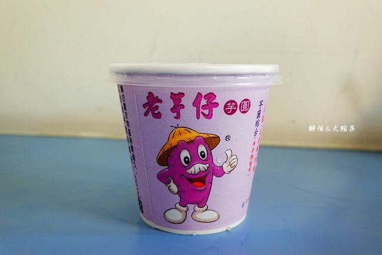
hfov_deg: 58.7
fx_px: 339
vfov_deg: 41.1
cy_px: 128
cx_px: 191
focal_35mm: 32
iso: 320
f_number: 3.5
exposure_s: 1/40
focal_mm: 11.76
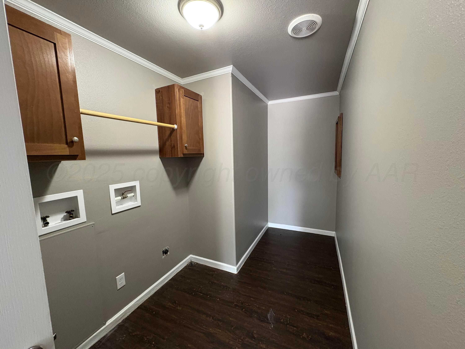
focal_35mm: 14
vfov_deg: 85.7
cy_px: 174
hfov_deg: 102.1
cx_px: 232
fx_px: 188
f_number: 2.2
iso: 500
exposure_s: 1/60
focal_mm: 2.22
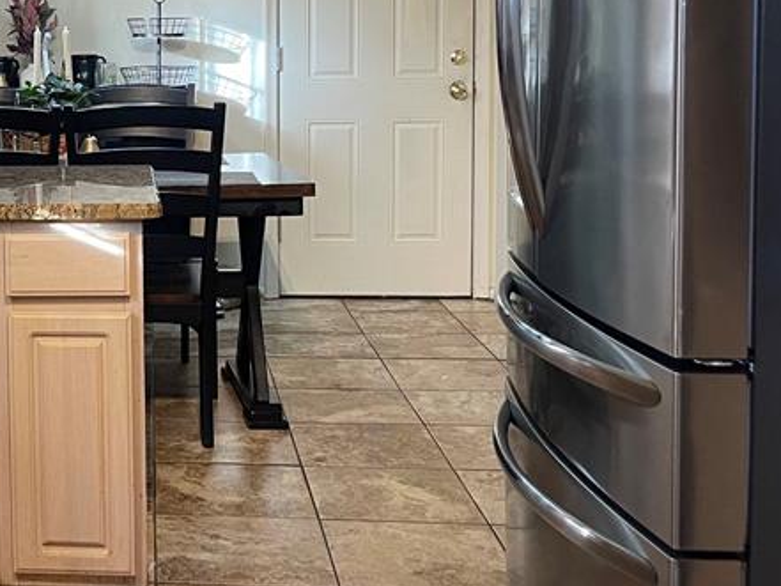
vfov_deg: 24.9
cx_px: -28
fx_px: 1309
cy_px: 133
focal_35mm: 58
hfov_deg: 30.5
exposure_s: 1/60
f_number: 1.6
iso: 160
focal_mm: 5.1
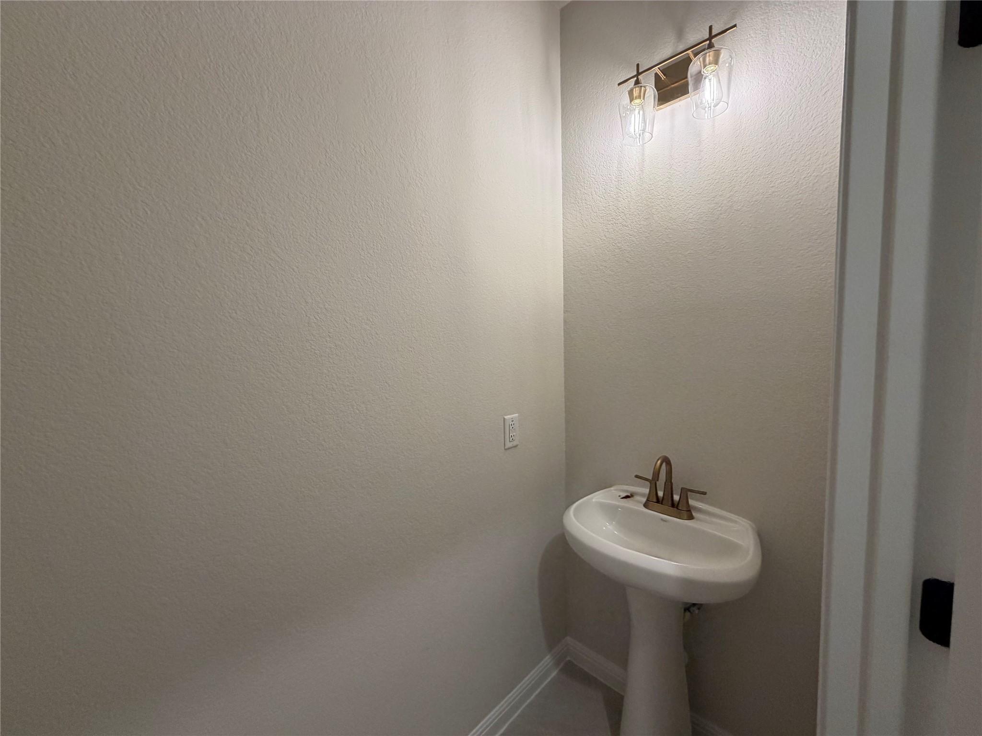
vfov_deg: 85.7
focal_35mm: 14
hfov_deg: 102.1
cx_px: 491
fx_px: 397
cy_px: 368
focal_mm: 2.22
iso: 250
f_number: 2.2
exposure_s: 1/120
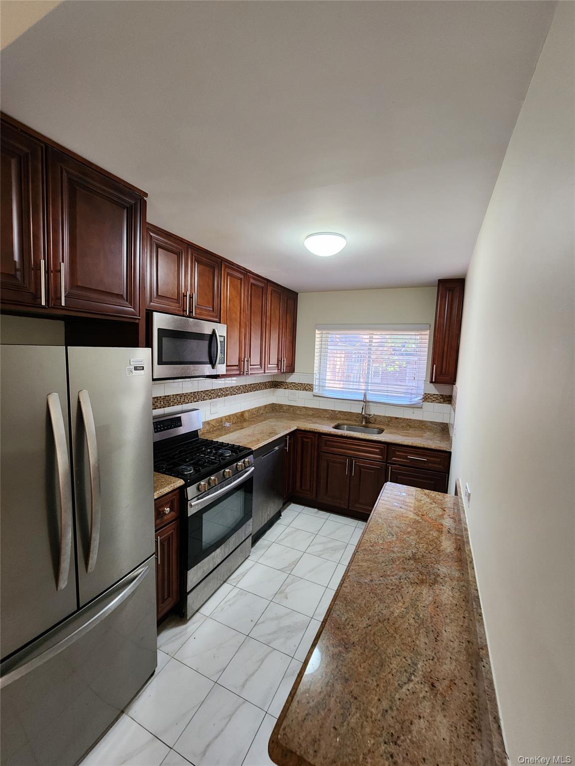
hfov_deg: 89.9
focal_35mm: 13
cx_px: 288
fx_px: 288
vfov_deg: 106.2
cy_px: 383
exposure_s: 1/40
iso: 320
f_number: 2.2
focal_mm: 2.2
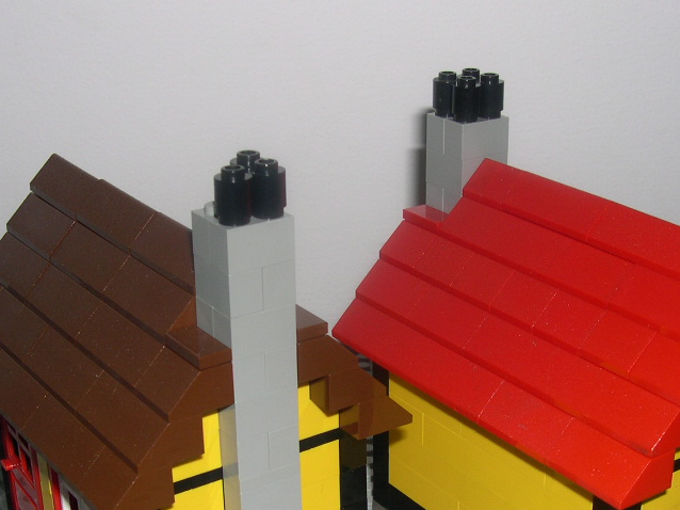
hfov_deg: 31.7
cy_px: 358
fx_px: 1198
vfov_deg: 23.8
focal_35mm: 61
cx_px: 360
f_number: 7.6
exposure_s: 1/60
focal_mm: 8
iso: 100
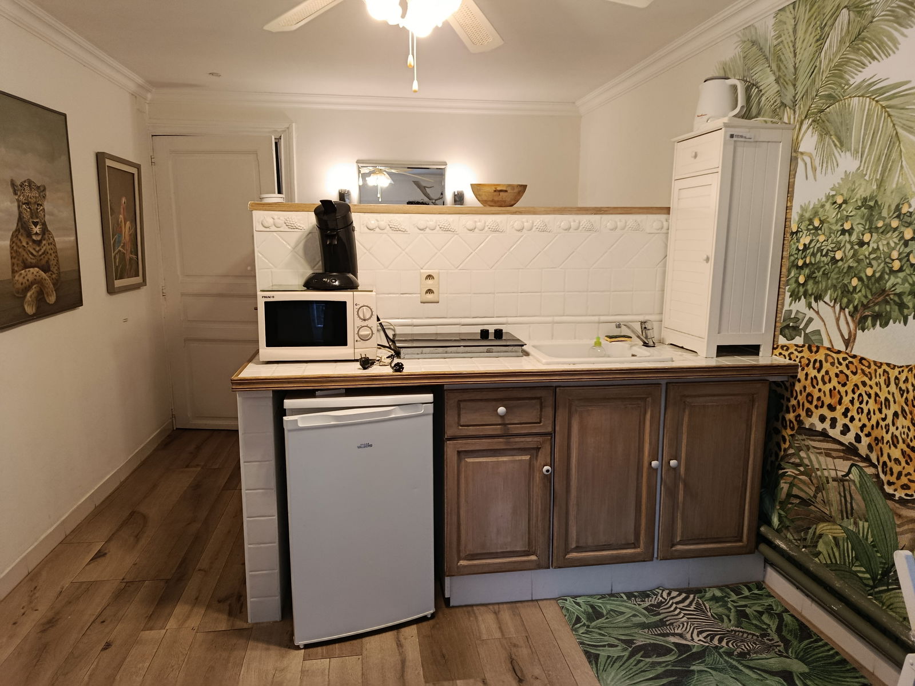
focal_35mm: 24
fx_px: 634
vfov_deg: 56.8
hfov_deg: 71.6
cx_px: 458
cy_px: 343
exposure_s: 1/50
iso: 583
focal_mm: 5.24
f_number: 1.7
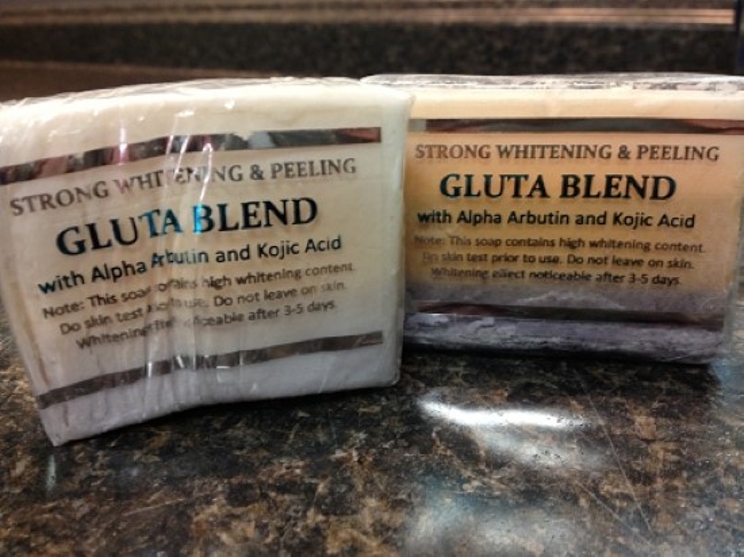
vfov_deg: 40.7
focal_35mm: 35
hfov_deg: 52.6
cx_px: 372
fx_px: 752
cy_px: 278
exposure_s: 1/20
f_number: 2.4
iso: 160
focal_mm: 4.28
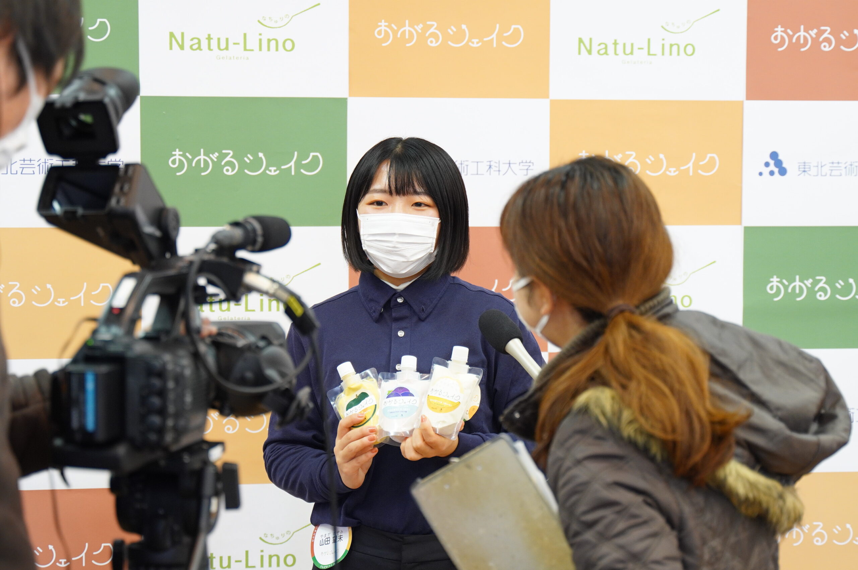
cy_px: 285
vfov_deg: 17.5
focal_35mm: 78
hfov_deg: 26.0
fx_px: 1857
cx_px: 429
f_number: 2.8
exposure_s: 1/125
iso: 800
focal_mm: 52
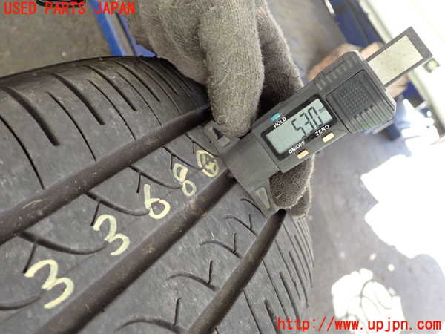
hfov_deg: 56.8
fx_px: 411
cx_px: 222
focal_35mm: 32
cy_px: 167
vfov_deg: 44.2
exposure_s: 1/125
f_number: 2.4
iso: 320
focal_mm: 5.79
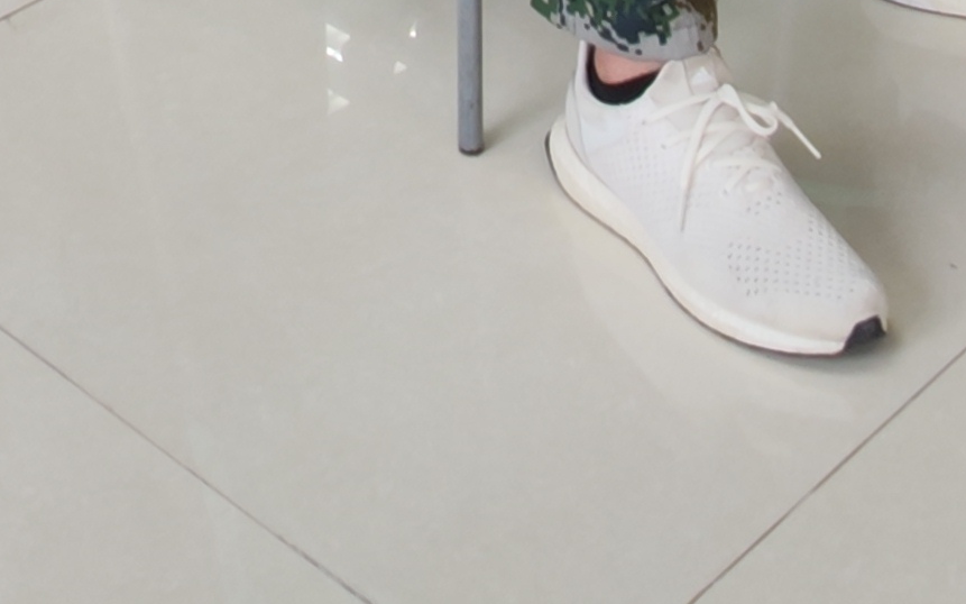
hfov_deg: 31.7
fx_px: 1685
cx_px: 296
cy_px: -1078
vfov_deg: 12.3
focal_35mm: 64
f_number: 2.2
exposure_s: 1/50
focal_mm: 2.39
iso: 91
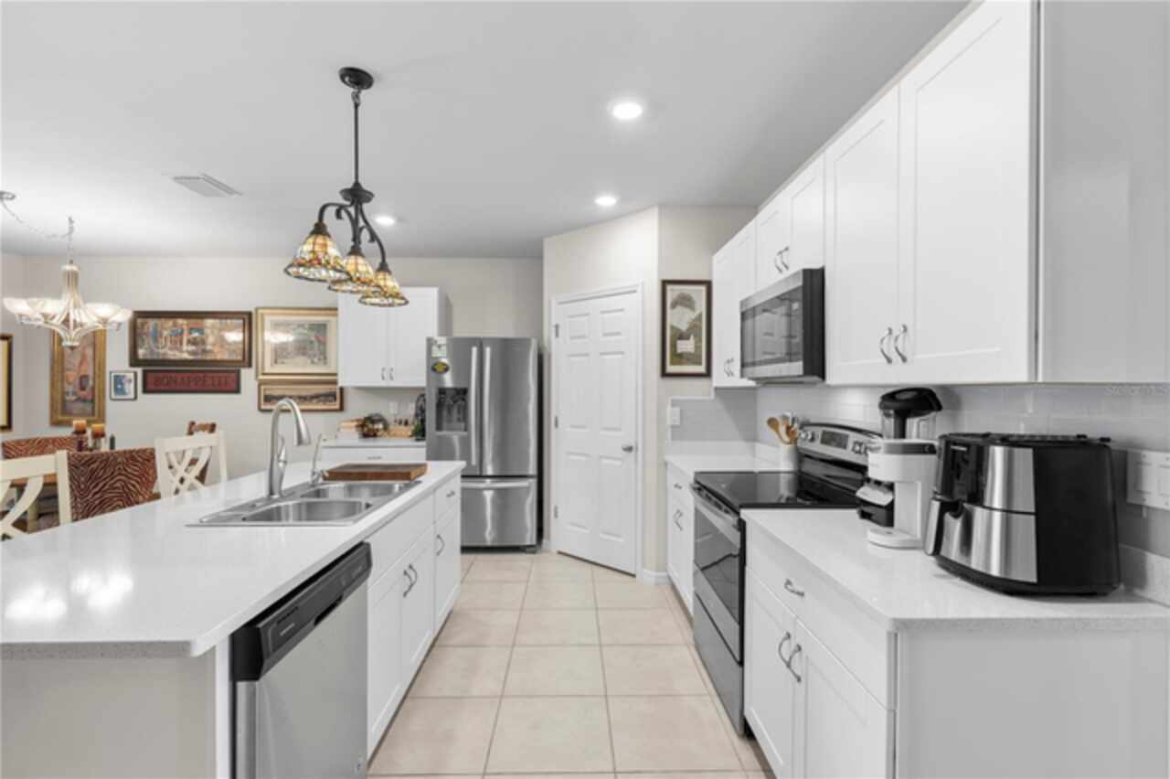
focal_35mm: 16
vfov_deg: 72.0
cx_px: 585
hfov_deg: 95.0
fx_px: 536
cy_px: 390
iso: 125
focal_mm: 16.5
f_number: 8
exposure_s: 1/1.67
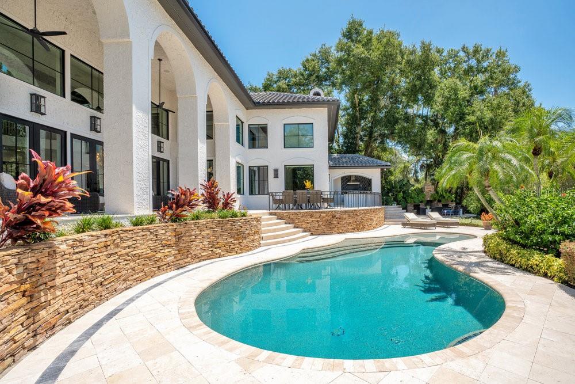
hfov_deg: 96.7
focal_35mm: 16
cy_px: 192
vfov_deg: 73.8
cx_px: 288
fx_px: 256
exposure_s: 1/200
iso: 100
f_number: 10
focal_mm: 16
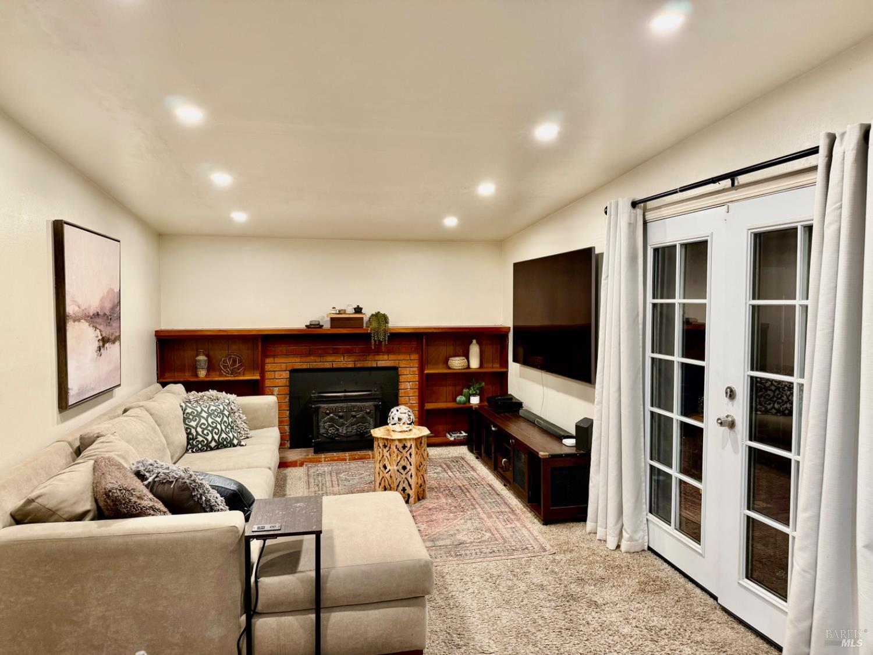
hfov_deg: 71.6
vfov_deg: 56.8
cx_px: 436
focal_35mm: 24
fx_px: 605
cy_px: 328
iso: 160
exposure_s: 1/60
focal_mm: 6.76
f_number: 1.78
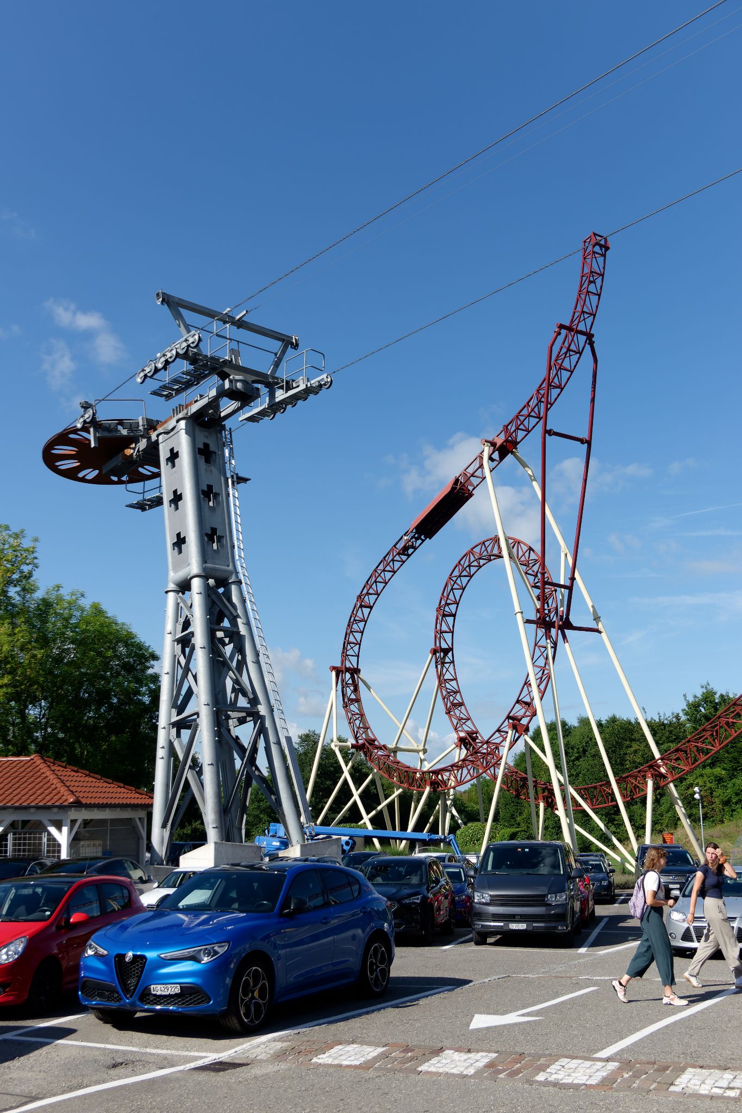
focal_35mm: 38
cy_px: 556
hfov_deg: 35.0
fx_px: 1175
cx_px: 371
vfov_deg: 50.7
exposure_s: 1/1000
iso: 125
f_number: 4
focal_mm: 14.1
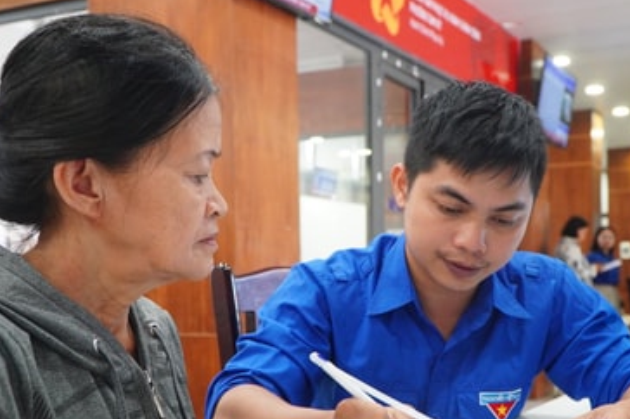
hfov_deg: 40.3
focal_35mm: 49
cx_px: 343
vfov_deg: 27.2
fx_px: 857
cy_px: 293
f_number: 4
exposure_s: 1/100
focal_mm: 22
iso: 1600
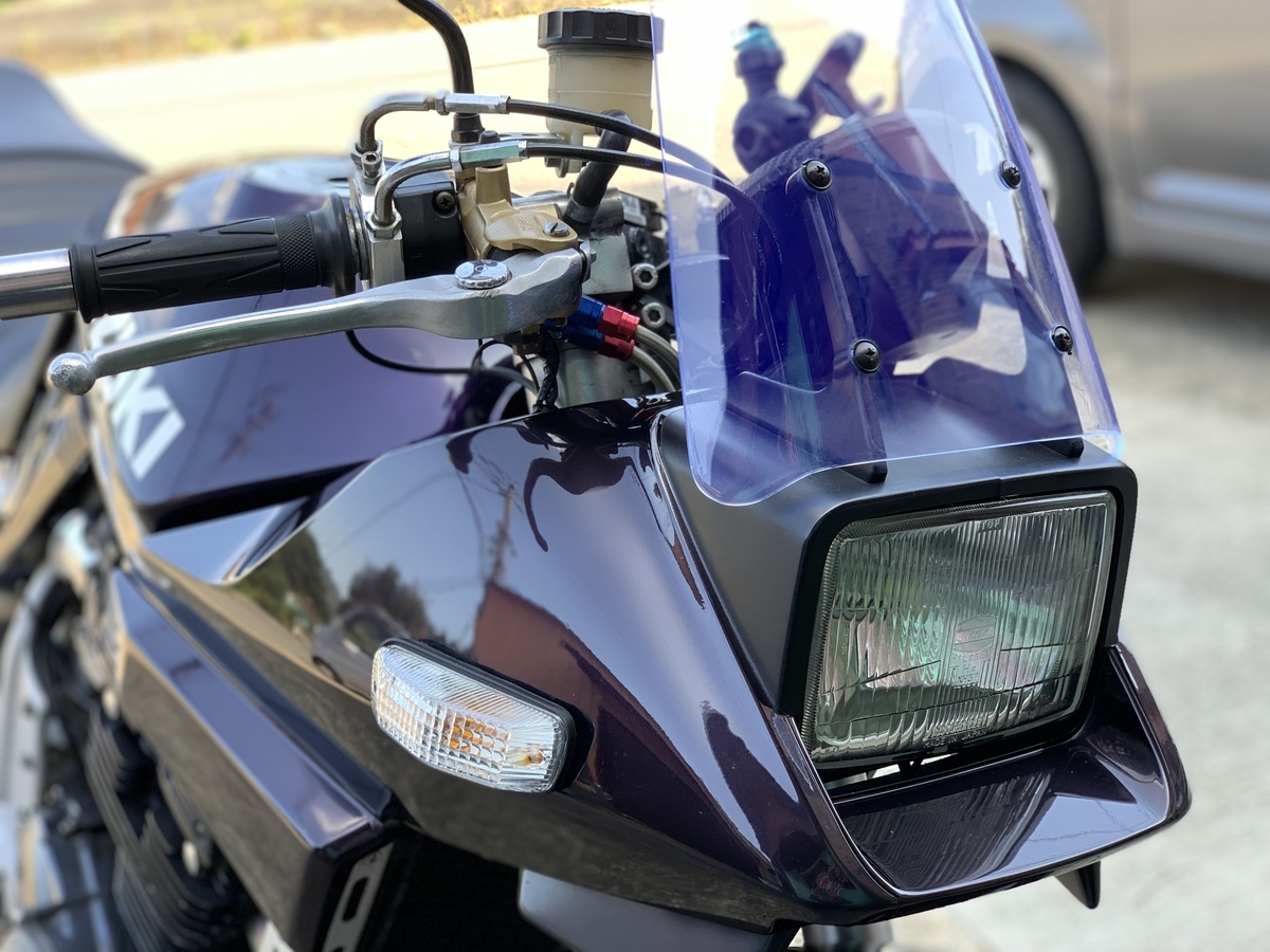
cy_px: 476
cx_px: 635
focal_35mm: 52
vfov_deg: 28.0
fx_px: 1908
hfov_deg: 36.8
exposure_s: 1/122
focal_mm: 6
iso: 50
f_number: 2.4
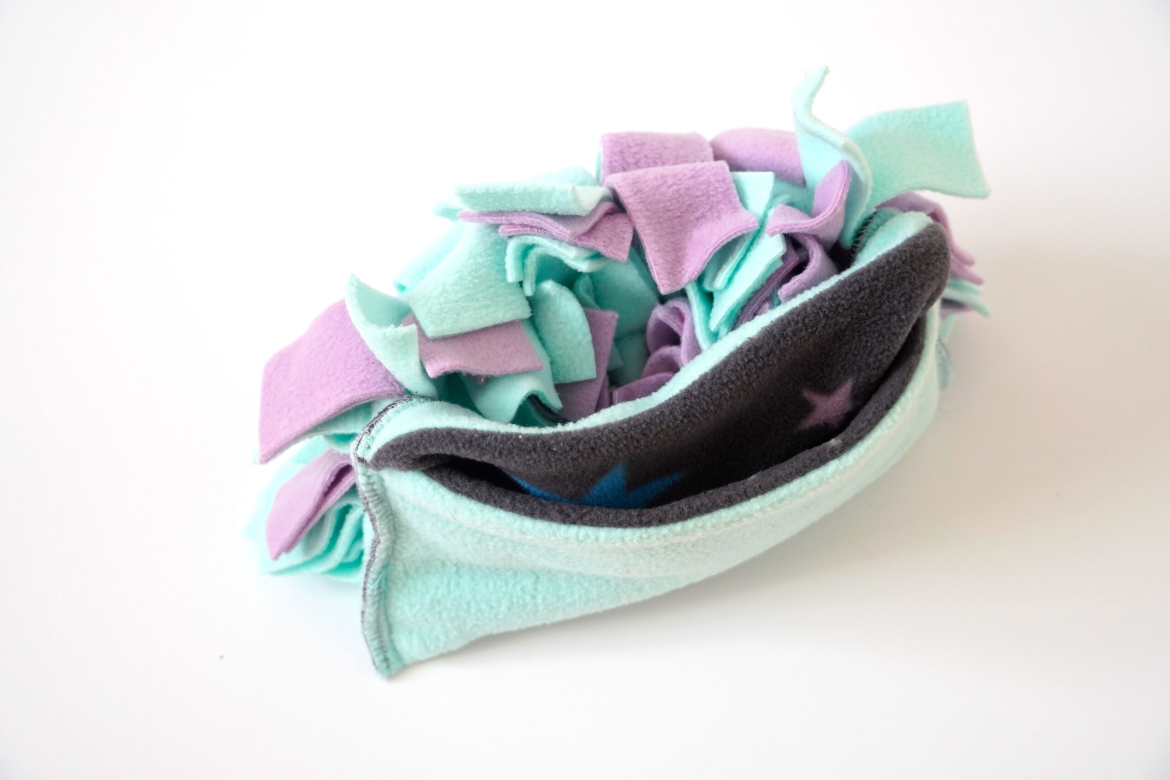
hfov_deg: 41.1
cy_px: 390
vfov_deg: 28.1
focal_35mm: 48
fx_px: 1560
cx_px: 585
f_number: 4.5
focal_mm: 32
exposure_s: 1/50
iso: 500
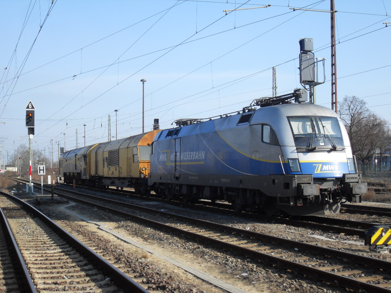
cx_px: 196
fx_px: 666
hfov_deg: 32.7
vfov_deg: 24.8
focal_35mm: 59
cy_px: 146
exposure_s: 1/500
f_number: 3.7
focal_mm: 10.1
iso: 80
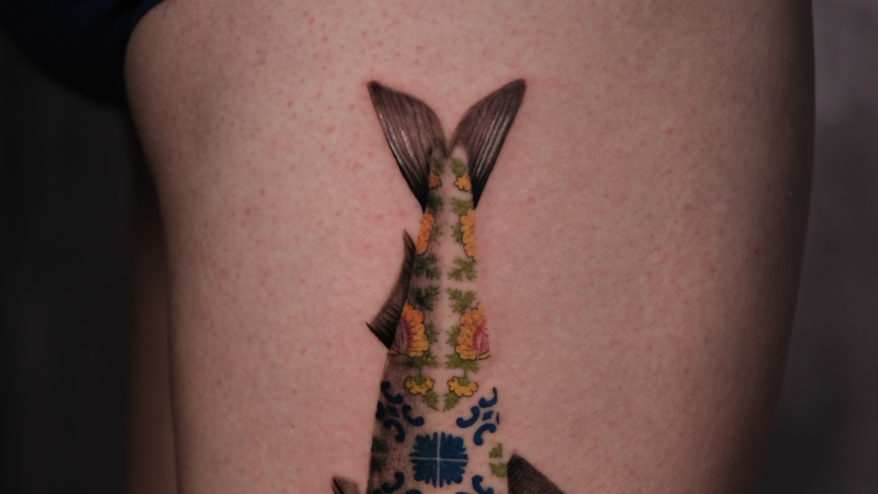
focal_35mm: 189
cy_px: 483
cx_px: 439
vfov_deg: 6.4
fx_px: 4400
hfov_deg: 11.4
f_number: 2.8
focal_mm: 80
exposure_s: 1/100
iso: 640
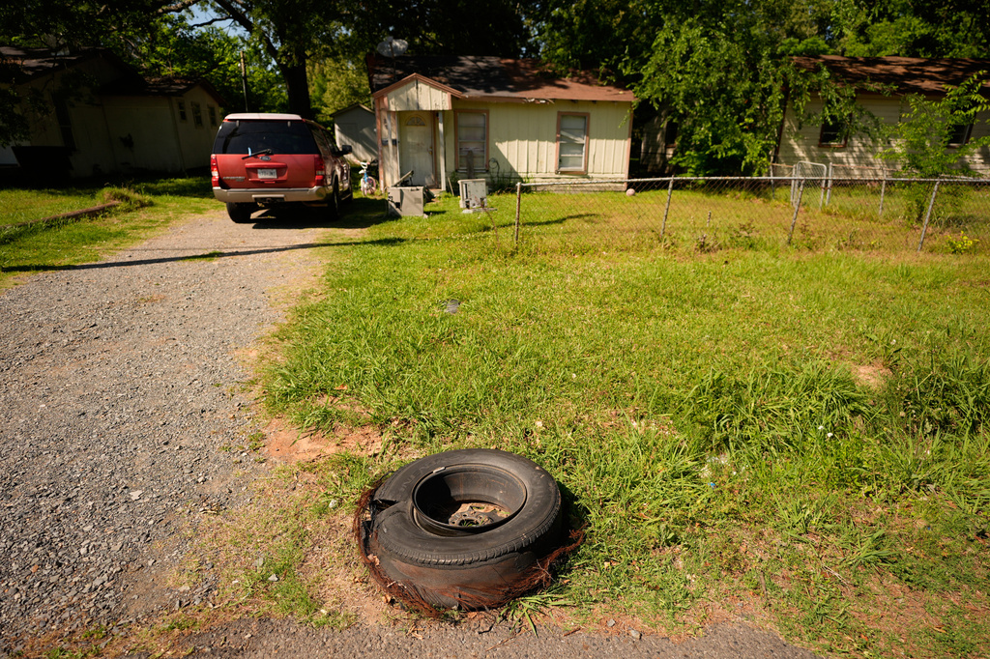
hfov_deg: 86.9
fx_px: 522
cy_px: 330
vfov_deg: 64.5
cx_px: 495
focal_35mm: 19
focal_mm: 19
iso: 250
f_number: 2.8
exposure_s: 1/4000
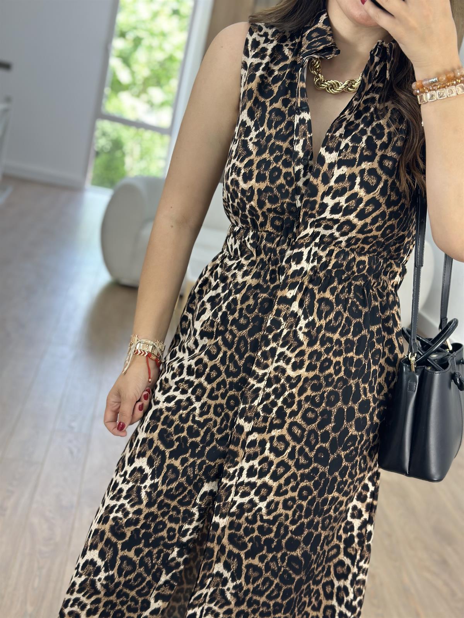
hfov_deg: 30.3
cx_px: 232
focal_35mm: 48
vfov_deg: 39.7
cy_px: 309
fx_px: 858
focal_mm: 6.86
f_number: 1.78
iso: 80
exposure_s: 1/100
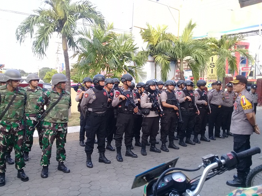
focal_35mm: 31
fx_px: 235
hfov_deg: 58.4
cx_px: 131
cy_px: 98
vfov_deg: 45.4
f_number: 2.2
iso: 80
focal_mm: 3.3
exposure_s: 1/100
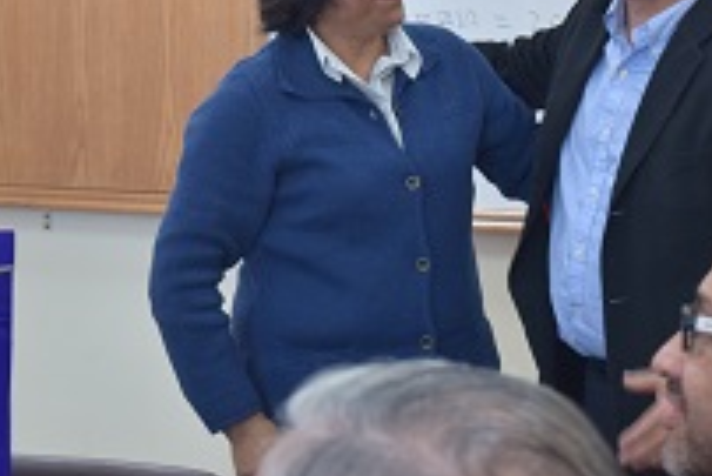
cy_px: 83
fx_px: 2494
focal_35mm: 126
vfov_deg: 10.9
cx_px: 516
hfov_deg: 16.2
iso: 900
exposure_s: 1/60
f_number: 5
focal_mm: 40
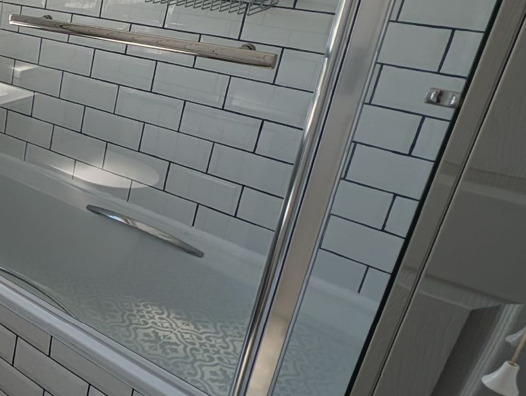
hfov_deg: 32.5
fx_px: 563
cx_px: -202
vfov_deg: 38.2
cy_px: 120
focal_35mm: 37
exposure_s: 1/941
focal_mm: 2.23
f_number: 1.95
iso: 37
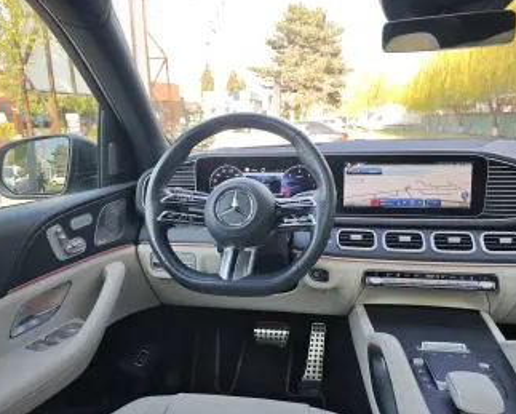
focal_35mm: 25
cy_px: 211
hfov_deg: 68.0
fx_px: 382
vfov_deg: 56.9
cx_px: 272
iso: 50
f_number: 1.6
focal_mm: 6.55
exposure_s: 1/130
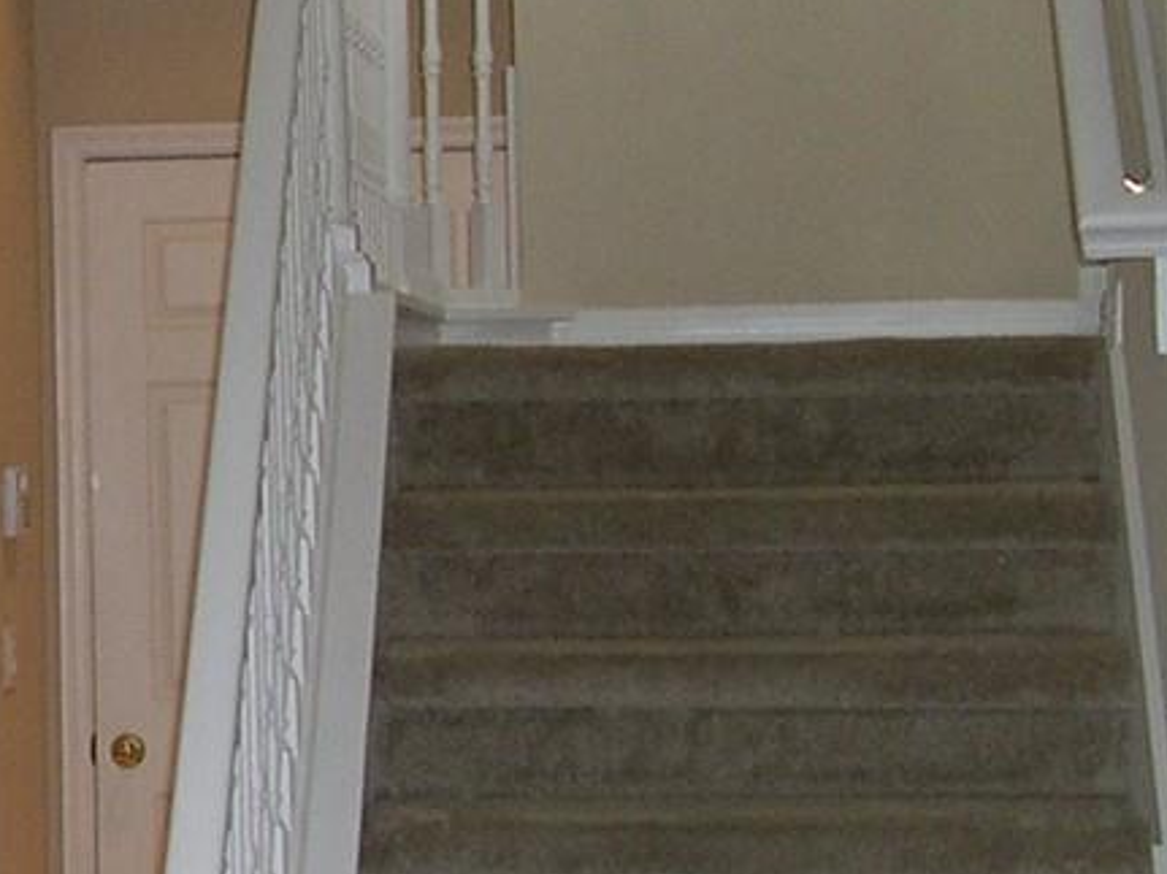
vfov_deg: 10.5
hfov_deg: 13.3
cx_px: -547
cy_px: 528
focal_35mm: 141
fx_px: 4752
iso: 175
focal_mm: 8
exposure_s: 1/60
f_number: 2.8
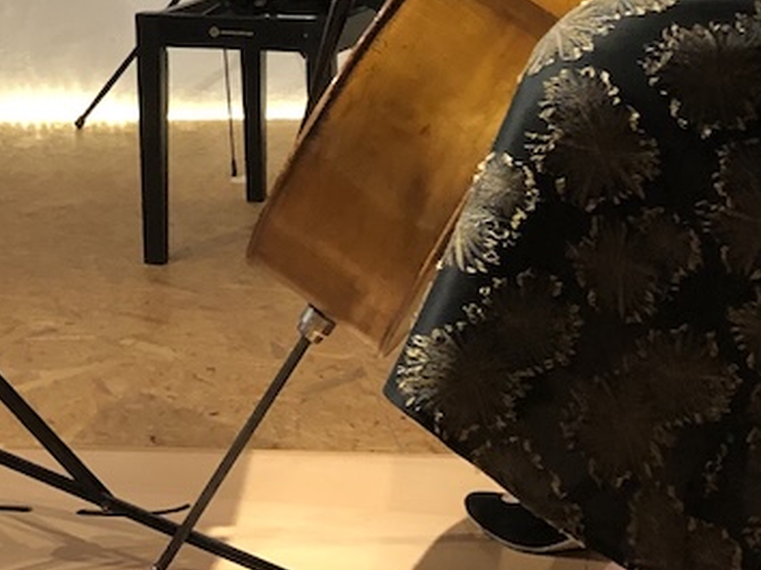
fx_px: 2087
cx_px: 47
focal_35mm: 95
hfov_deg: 20.2
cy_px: -168
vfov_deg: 14.9
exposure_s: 1/13
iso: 100
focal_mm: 4
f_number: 1.8
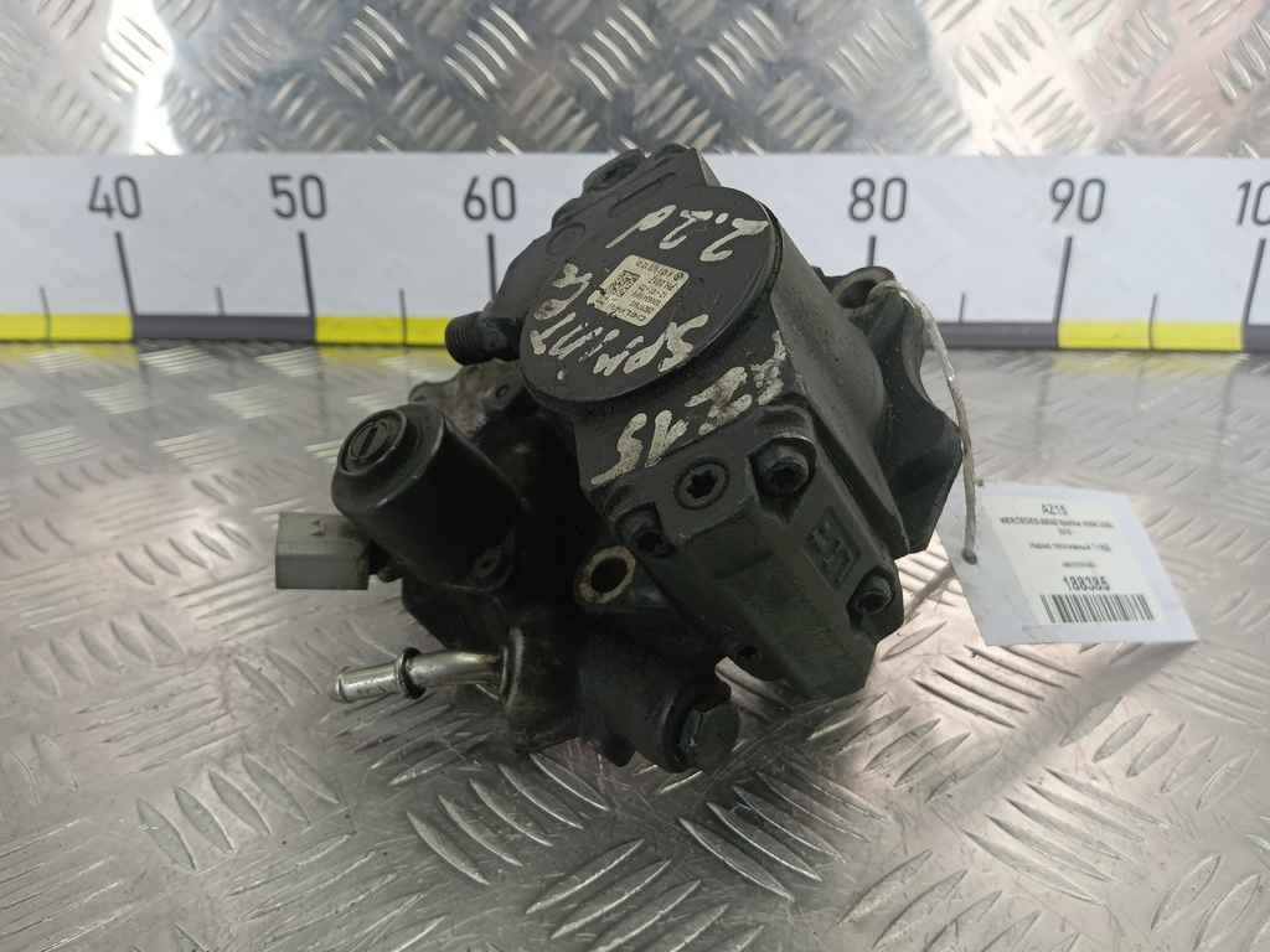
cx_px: 635
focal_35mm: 27
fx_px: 991
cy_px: 476
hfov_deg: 65.3
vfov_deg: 51.4
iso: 91
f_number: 1.6
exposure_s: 1/50
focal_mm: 4.11
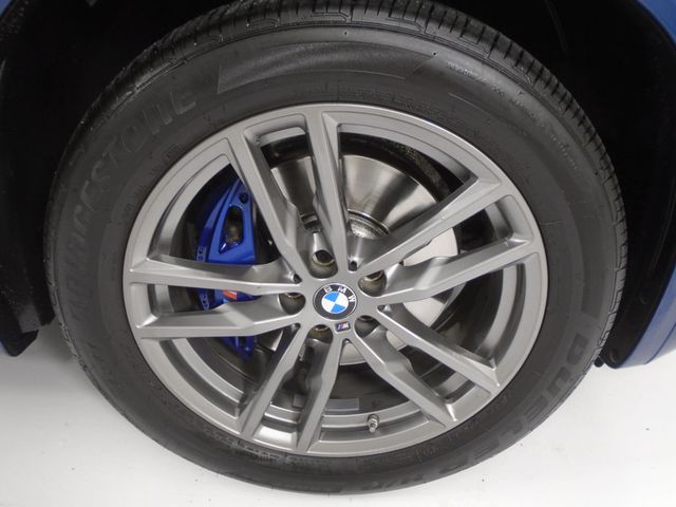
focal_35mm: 26
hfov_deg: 67.3
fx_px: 508
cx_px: 338
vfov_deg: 53.1
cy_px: 254
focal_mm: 4.6
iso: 100
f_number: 3.2
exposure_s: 1/60
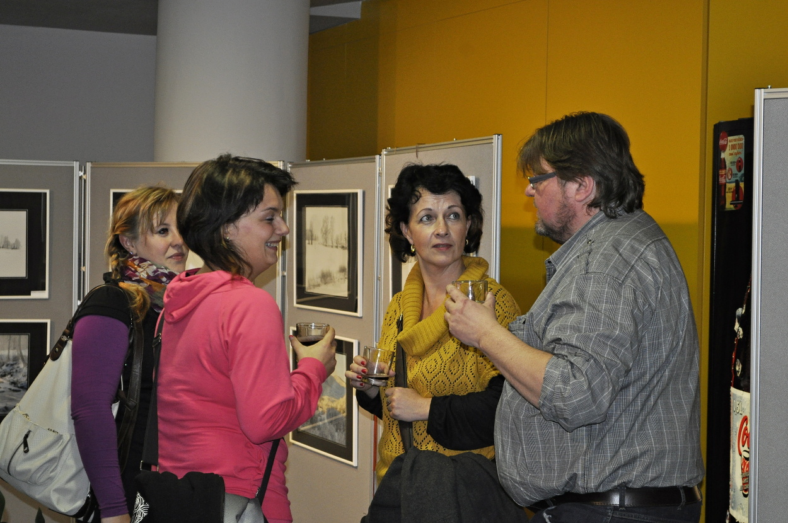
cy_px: 262
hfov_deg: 24.6
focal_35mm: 82
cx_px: 394
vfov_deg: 16.5
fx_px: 1803
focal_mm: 55
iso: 800
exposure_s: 1/60
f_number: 5.6
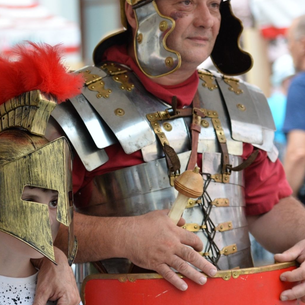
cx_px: 7
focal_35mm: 144
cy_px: 132
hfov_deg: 12.0
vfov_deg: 12.1
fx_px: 1435
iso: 1250
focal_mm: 70
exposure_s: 1/320
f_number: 2.8
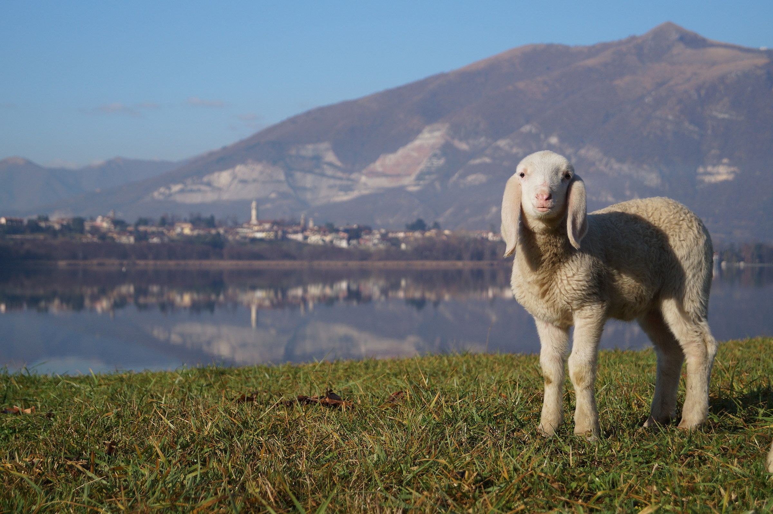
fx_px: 1448
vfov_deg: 20.1
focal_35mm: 68
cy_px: 257
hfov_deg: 29.9
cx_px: 386
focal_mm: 45
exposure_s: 1/1250
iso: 200
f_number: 5.6
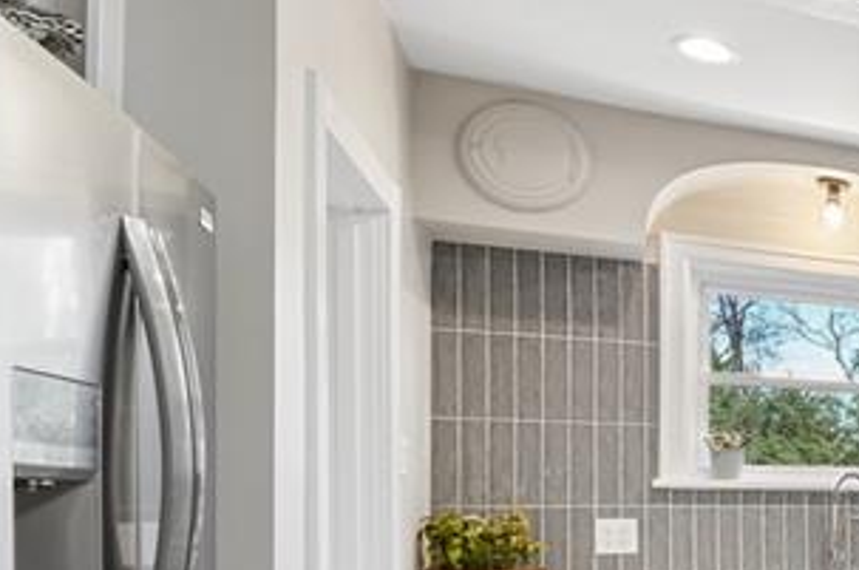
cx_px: 1332
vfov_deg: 29.2
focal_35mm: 44
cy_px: 509
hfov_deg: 27.5
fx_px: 1048
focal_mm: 13
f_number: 8
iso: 400
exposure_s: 1/25
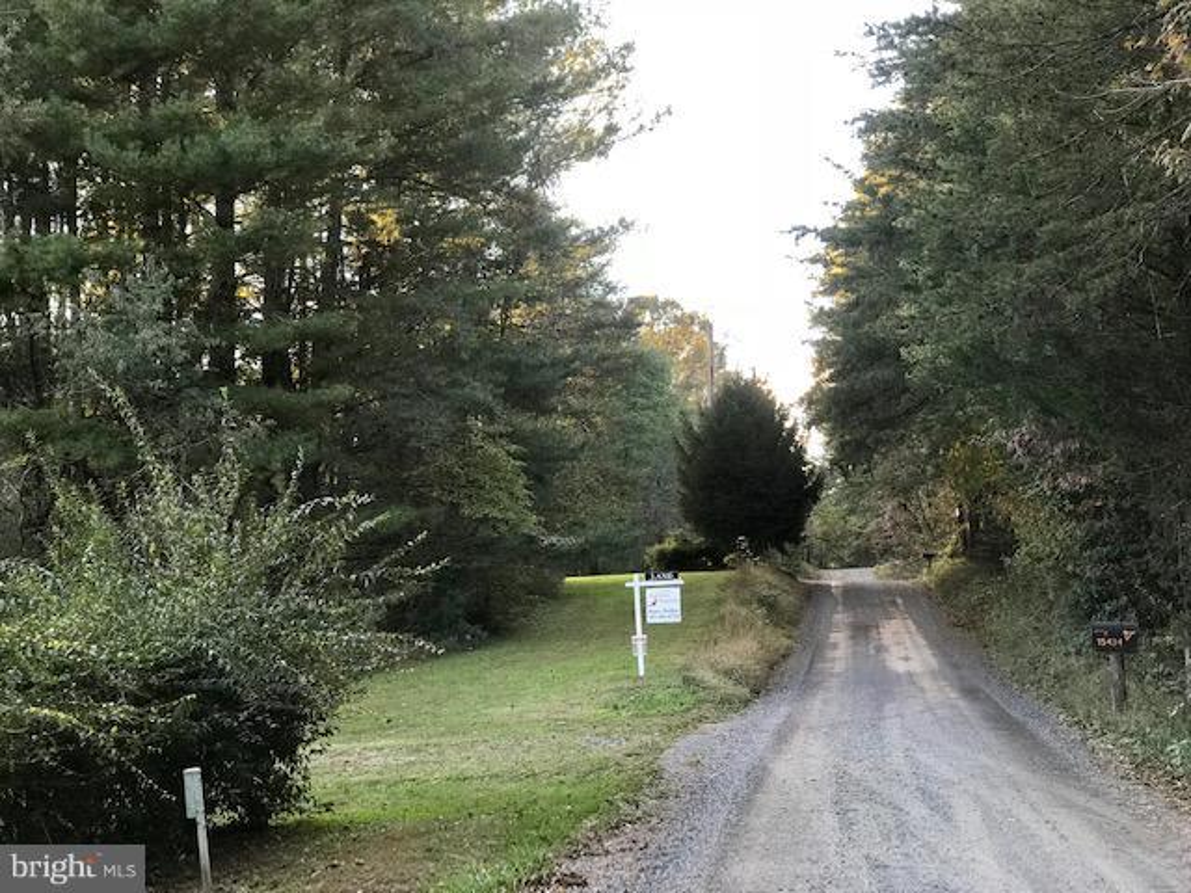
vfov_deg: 25.7
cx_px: 596
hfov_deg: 33.8
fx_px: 1961
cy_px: 446
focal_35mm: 57
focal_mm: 6.6
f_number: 2.8
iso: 32
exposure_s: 1/60
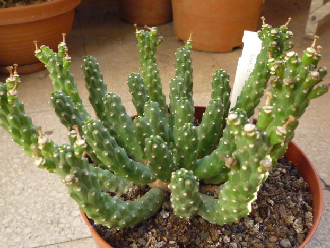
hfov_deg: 51.3
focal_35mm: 36
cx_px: 168
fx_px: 343
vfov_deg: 39.7
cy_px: 122
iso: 320
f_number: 2.8
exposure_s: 1/250
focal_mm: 4.4
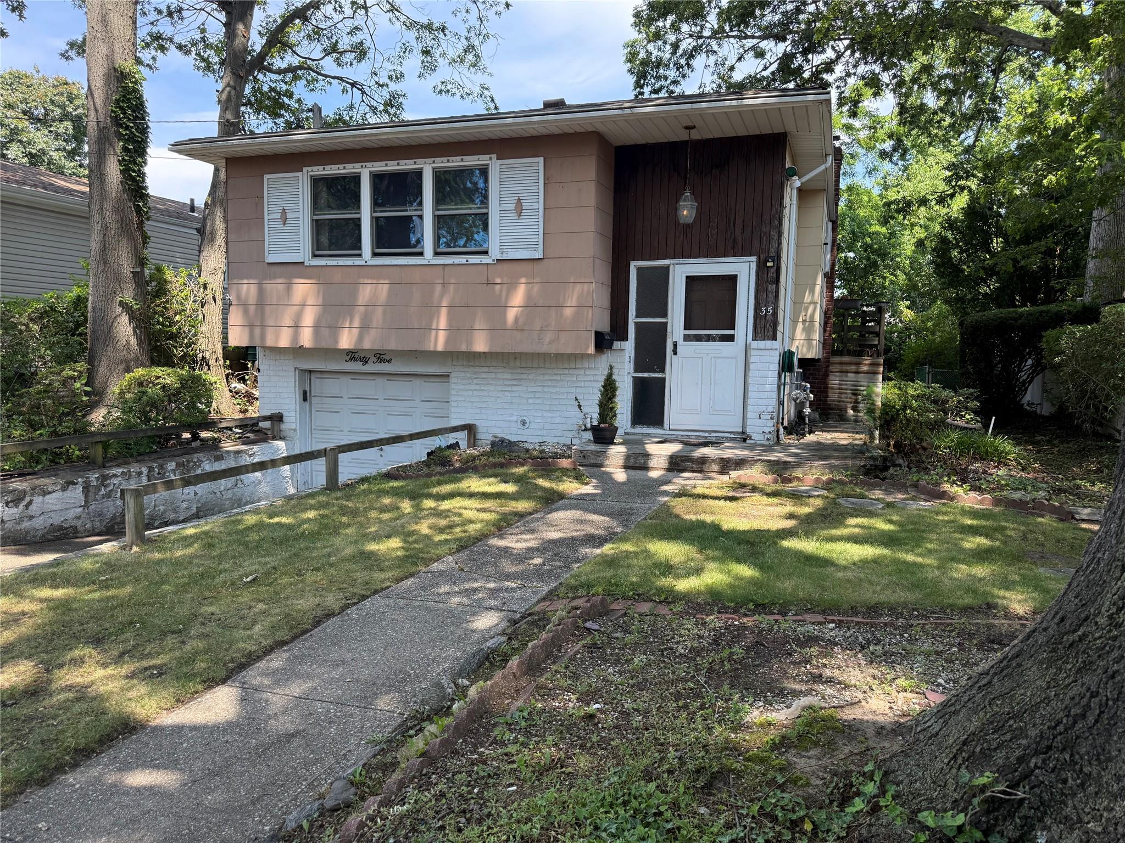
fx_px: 780
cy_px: 422
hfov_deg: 71.6
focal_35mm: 24
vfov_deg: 56.8
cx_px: 562
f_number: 1.78
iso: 100
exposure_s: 1/772
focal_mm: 6.76
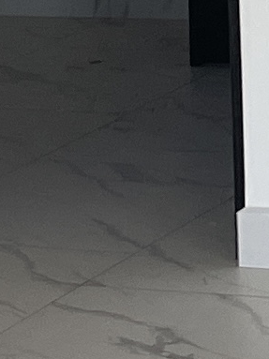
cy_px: -835
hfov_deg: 5.3
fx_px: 2841
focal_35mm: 274
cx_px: 595
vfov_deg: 6.4
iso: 64
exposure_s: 1/121
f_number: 1.6
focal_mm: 4.2
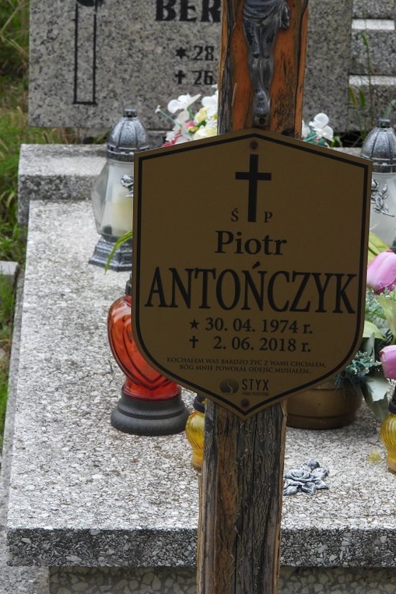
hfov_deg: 10.8
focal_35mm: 127
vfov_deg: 16.1
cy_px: 296
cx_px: 228
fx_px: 2094
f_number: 3.5
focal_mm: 16.3
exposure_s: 1/200
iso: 100
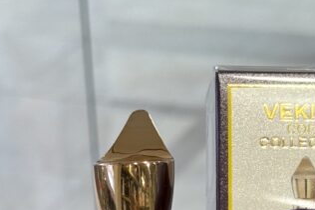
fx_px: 1416
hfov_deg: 12.7
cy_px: 286
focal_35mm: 162
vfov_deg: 8.3
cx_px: 191
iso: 64
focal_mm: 6.86
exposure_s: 1/100
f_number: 1.78
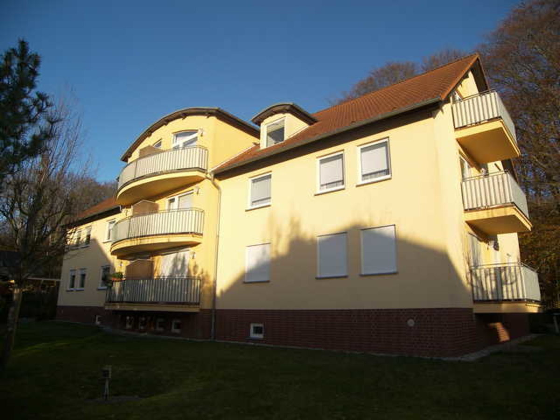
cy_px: 210
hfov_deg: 71.6
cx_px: 280
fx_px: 388
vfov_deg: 56.8
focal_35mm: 24
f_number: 2.8
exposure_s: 1/800
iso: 50
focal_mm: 5
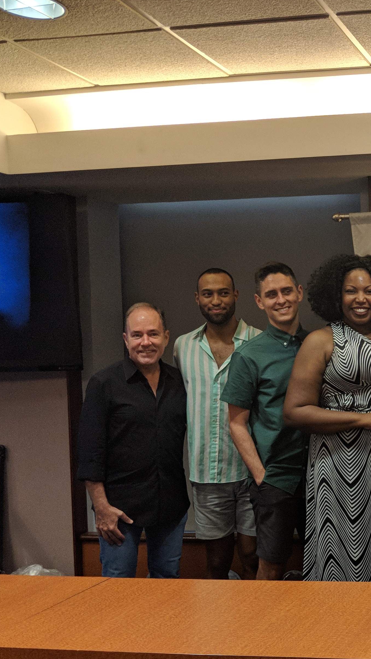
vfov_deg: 42.0
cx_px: 467
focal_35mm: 49
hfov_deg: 22.2
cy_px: 370
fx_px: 857
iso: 134
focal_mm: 4.44
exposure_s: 1/120
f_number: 1.8
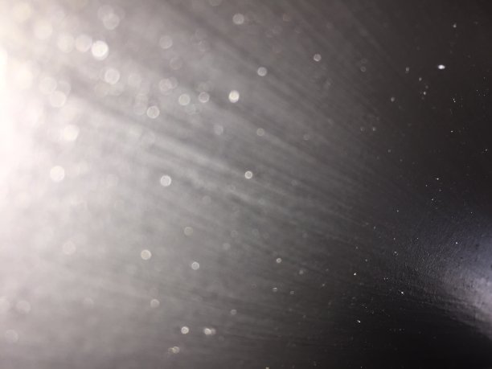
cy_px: 184
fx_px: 412
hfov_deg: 61.7
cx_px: 246
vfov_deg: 48.2
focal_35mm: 29
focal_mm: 4.15
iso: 32
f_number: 2.2
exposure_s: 1/573
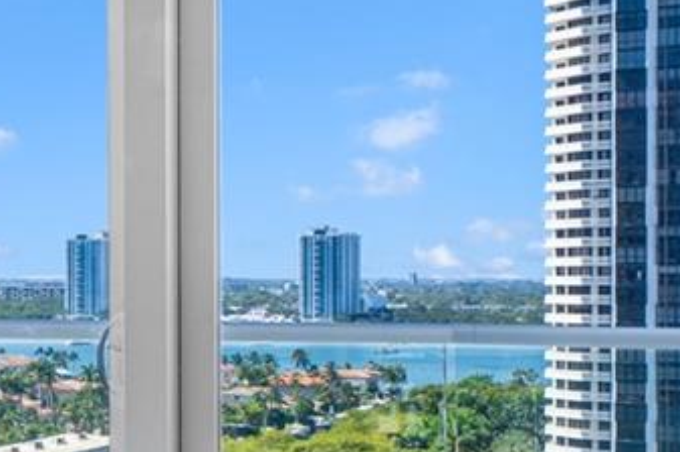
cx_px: -702
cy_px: 290
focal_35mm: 76
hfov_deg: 17.9
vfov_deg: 17.9
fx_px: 1434
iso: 400
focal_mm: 16
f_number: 8
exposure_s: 1/20
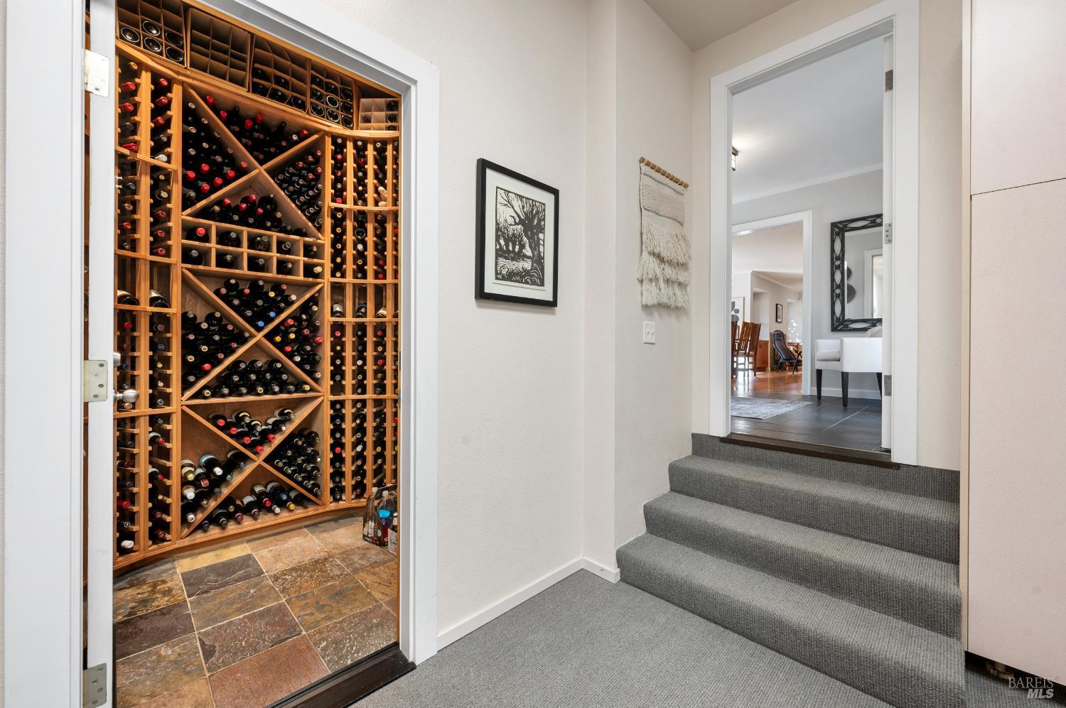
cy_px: 354
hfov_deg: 104.3
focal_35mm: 14
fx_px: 414
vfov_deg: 81.1
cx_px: 533
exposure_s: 1/4
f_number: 9
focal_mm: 14
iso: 320
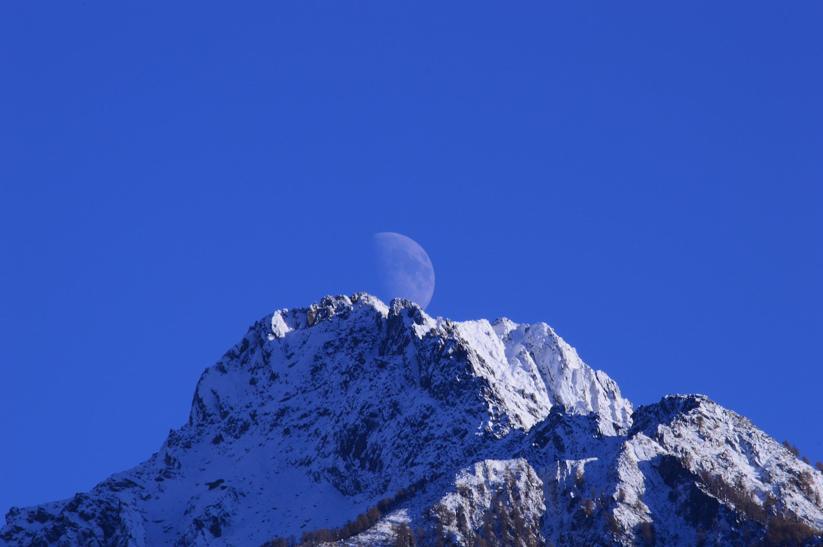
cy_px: 274
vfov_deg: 3.0
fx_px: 10277
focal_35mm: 450
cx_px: 412
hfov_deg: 4.6
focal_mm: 300
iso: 100
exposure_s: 1/80
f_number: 22
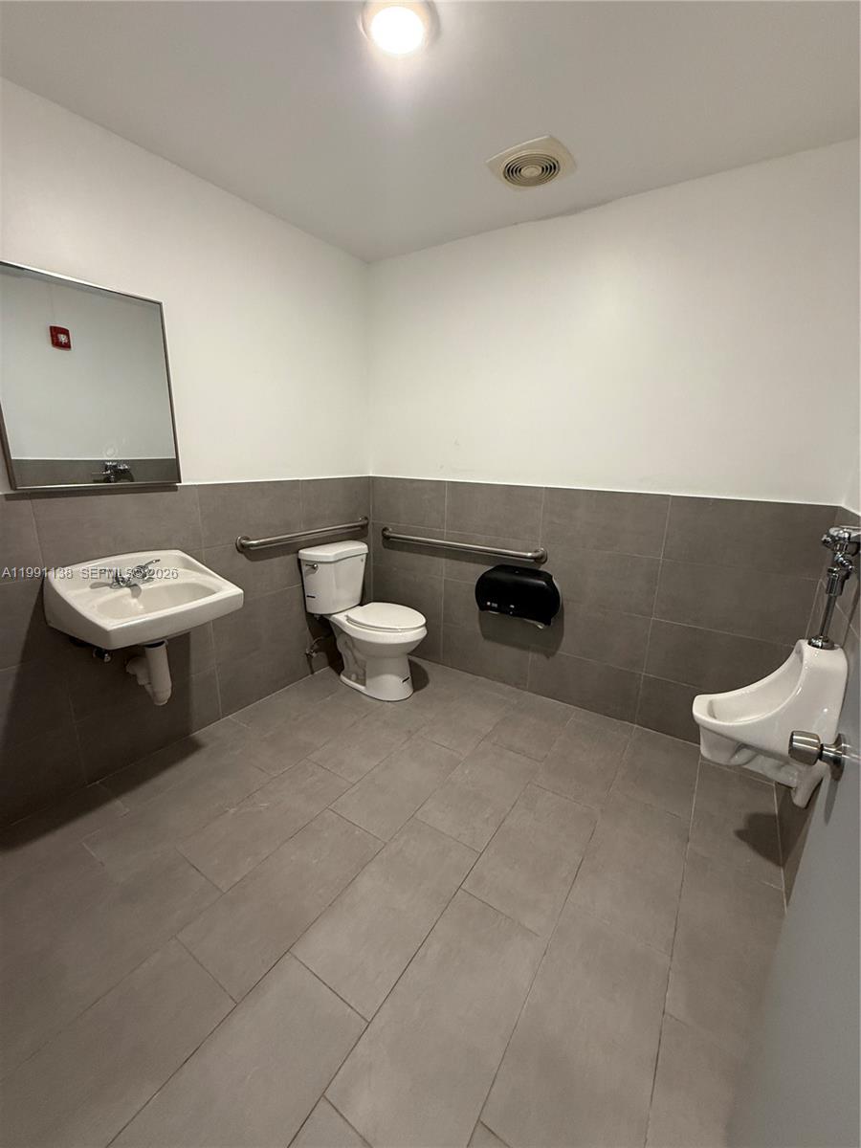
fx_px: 464
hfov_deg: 85.7
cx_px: 430
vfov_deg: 102.1
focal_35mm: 14
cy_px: 574
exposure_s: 1/60
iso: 400
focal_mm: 2.22
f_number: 2.2
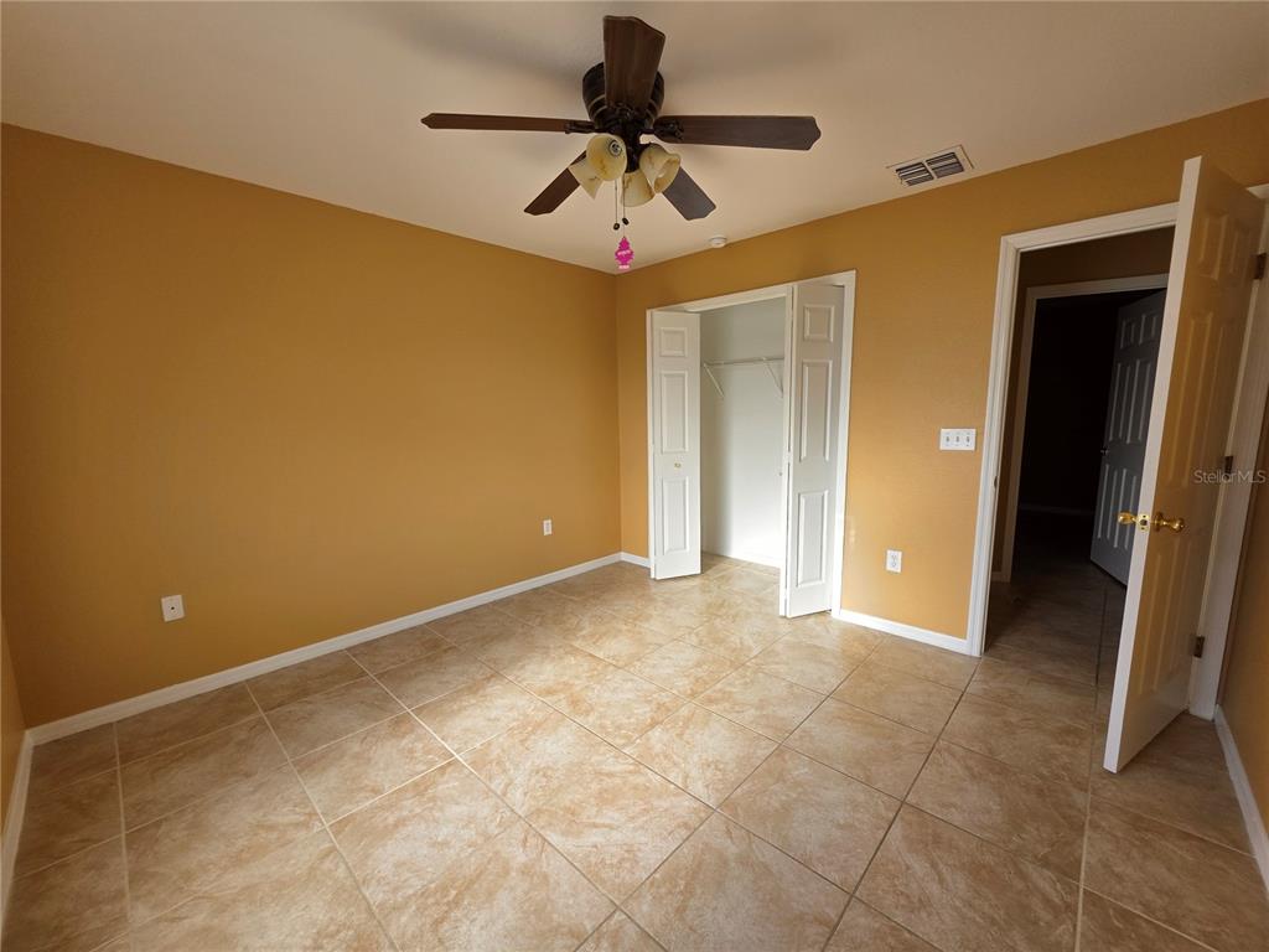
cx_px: 634
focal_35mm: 13
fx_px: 477
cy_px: 476
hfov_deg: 106.2
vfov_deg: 89.9
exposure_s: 1/345
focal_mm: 2.2
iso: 40
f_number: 1.9
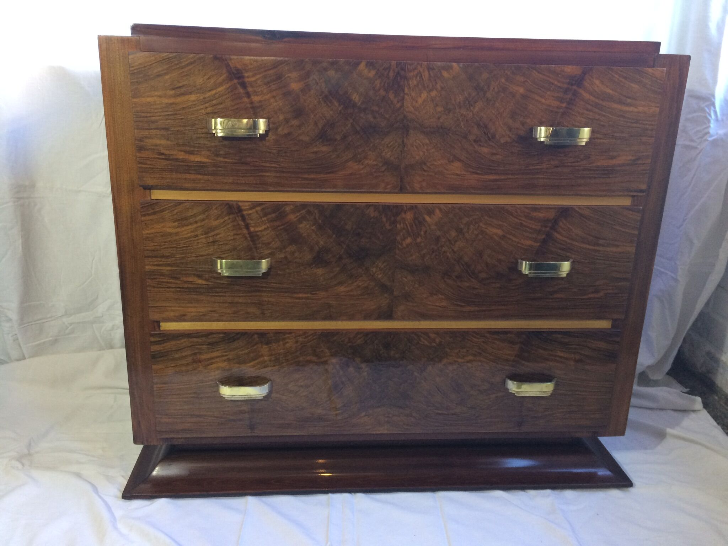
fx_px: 610
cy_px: 273
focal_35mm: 29
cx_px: 364
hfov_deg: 61.7
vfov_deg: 48.2
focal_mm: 4.15
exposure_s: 1/33
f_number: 2.2
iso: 80
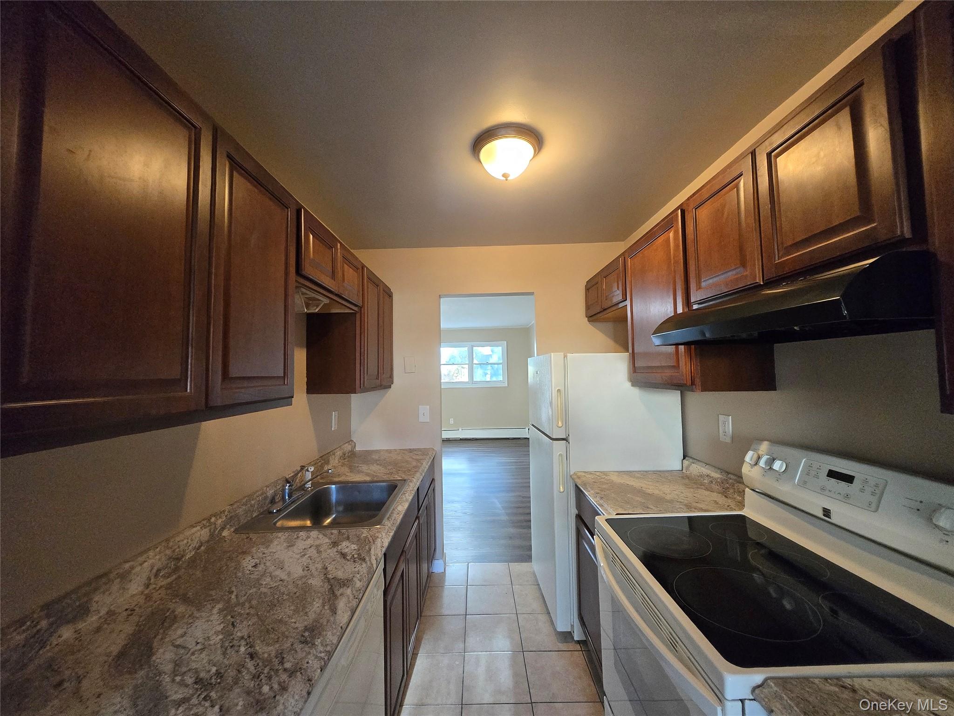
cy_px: 358
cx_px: 477
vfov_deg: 89.9
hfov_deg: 106.2
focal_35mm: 13
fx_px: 358
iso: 640
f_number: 2.2
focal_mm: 1.7
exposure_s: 1/60
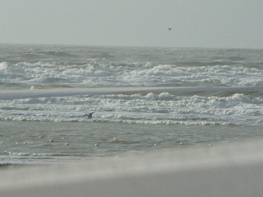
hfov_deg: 5.0
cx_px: 132
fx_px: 3039
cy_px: 98
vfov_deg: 3.7
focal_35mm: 400
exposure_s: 1/2000
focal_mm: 66.7
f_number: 8
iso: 400
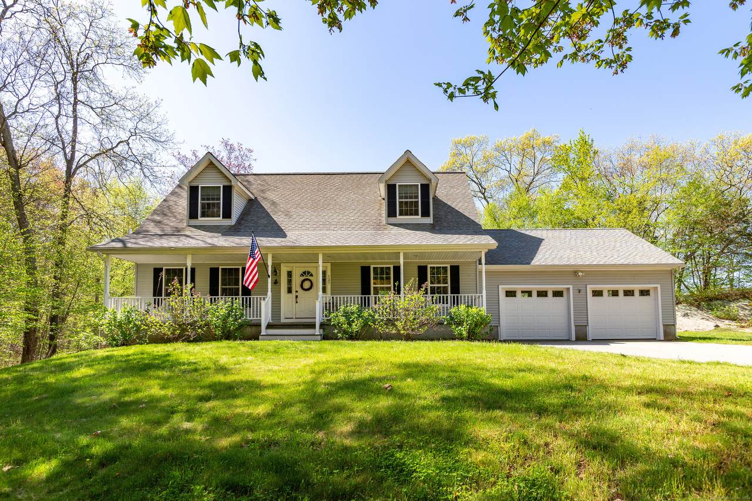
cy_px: 250
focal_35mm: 18
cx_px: 376
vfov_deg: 67.4
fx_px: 376
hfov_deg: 90.0
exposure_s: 1/60
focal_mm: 18
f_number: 9
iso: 100
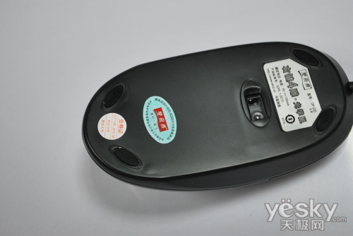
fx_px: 736
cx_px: 176
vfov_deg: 18.2
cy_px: 118
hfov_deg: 27.0
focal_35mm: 75
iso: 400
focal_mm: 50
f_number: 5.6
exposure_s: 1/20
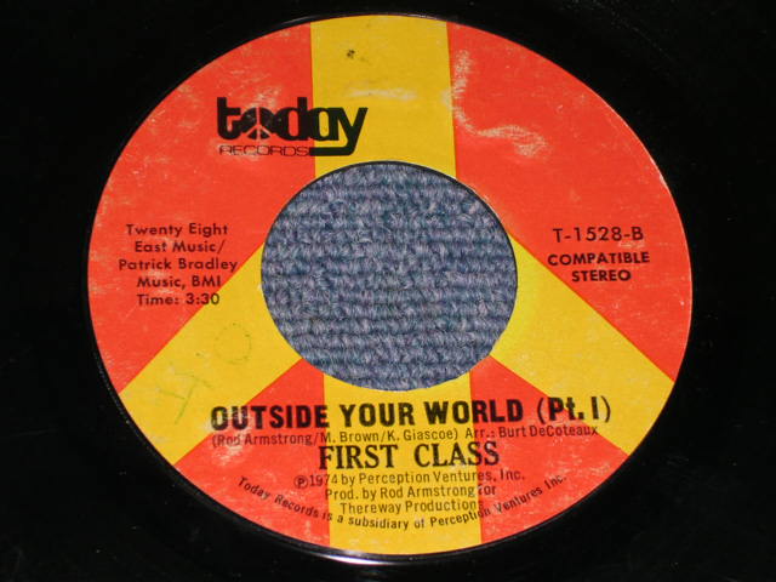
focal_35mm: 115
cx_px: 388
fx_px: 2578
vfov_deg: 12.9
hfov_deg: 17.1
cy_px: 291
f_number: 4.9
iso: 100
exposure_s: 1/60.1
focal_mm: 17.4
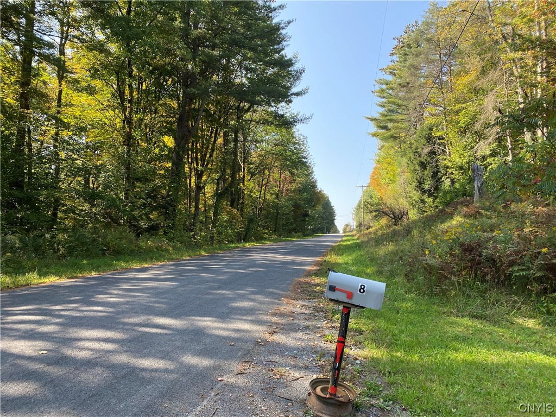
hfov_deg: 67.3
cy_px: 208
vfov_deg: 53.1
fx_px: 418
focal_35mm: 26
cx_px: 278
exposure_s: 1/431
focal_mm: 4.25
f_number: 1.8
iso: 32
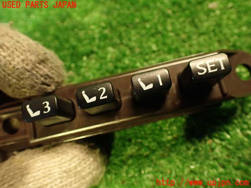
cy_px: 94
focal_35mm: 30
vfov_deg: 46.8
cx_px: 126
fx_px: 218
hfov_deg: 60.0
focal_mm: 5.4
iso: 500
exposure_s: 1/30
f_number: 2.3
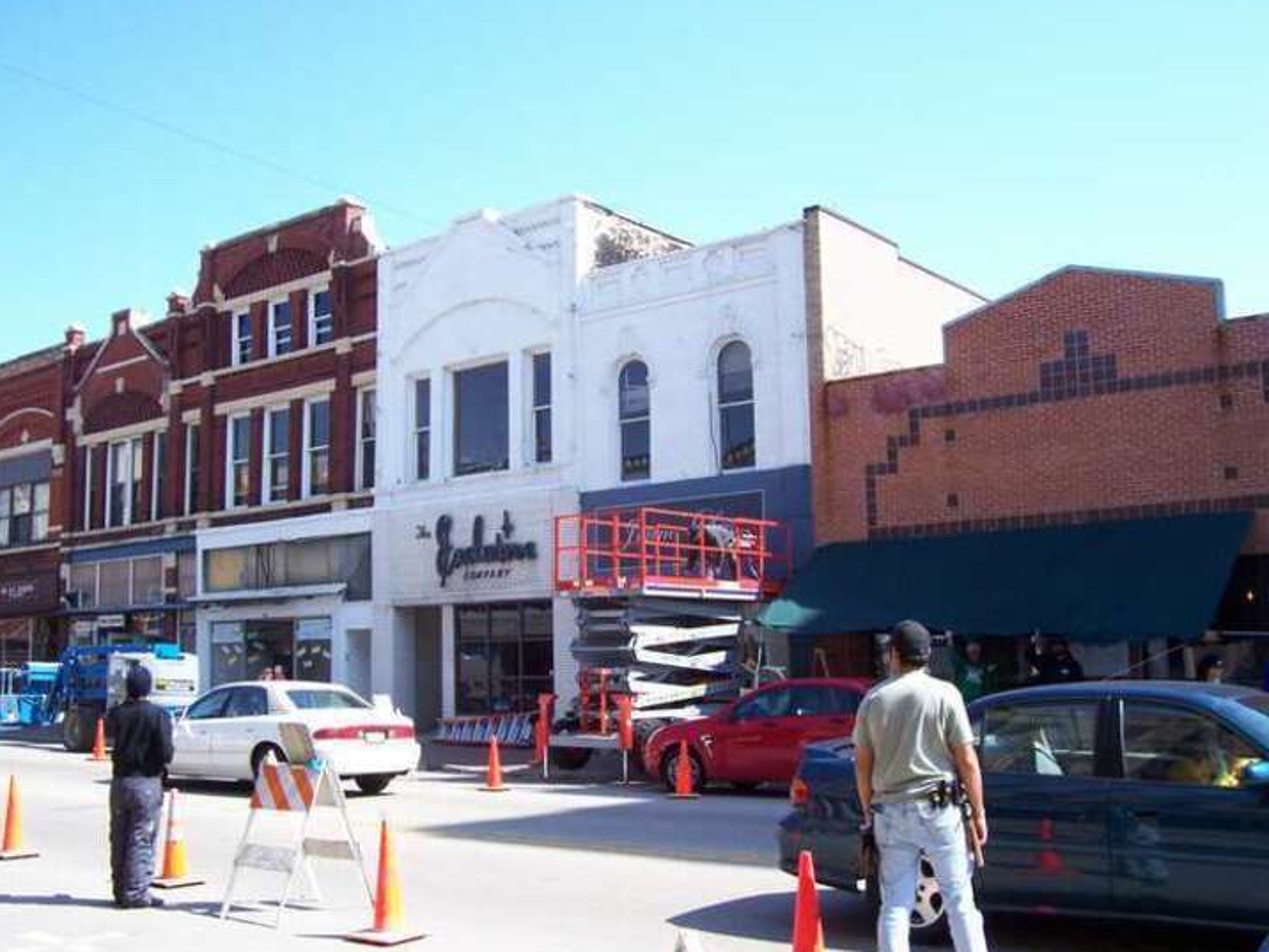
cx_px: 673
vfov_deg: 37.7
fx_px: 1393
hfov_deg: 48.9
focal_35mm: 38
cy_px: 484
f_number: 2.7
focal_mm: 5.6
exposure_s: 1/577
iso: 80
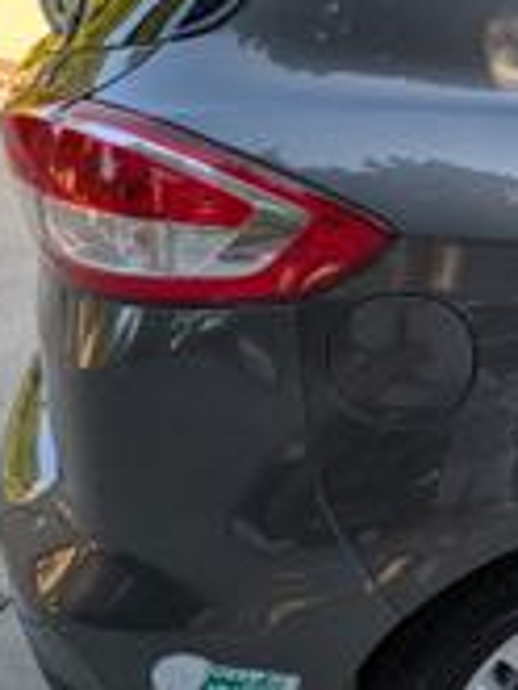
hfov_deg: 25.2
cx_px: 533
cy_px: 355
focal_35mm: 55
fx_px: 1096
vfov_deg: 34.9
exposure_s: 1/501
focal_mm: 6.9
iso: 18
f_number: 1.68
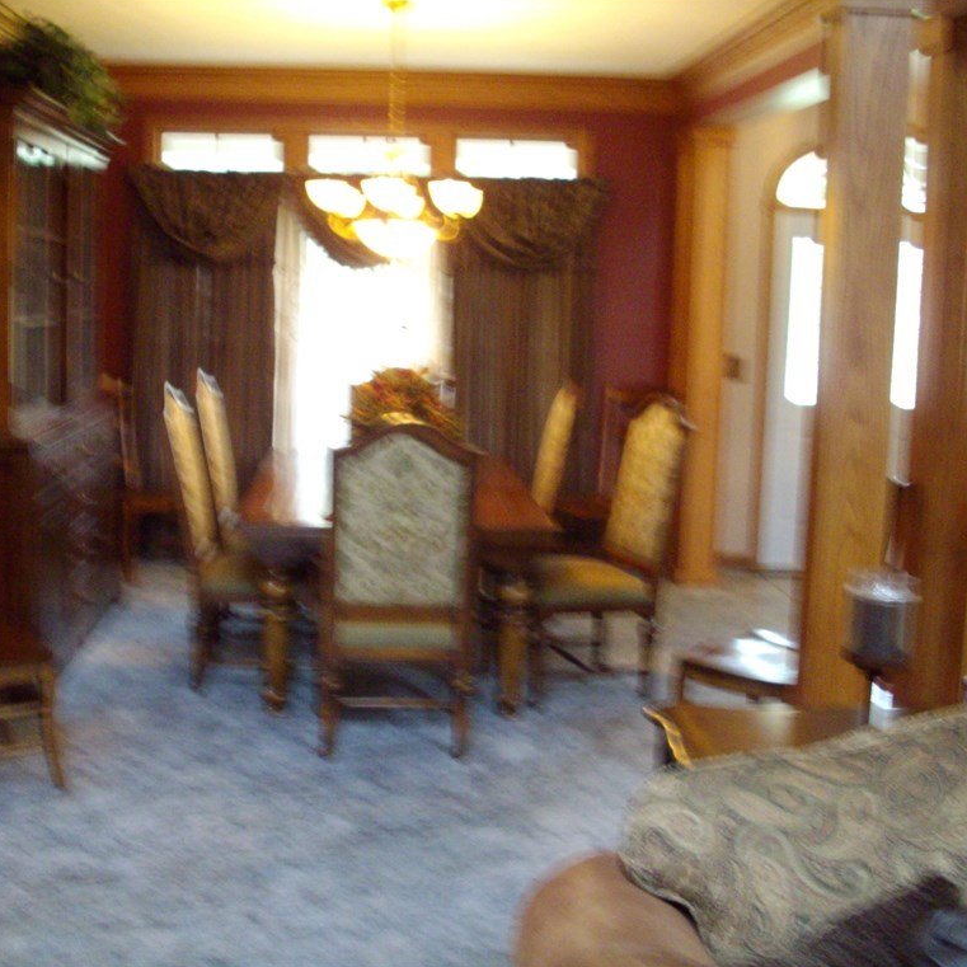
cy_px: 480
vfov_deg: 38.3
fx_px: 1391
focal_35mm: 44
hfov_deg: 38.3
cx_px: 419
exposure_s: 1/13
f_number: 2.8
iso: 400
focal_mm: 6.2
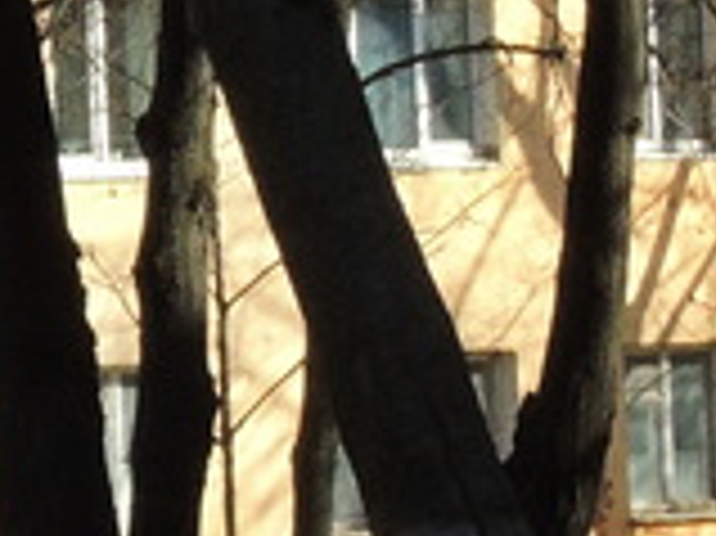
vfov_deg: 2.3
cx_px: -581
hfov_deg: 3.1
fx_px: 13290
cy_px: 349
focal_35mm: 643
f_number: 6.7
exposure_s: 1/640
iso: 400
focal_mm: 21.4
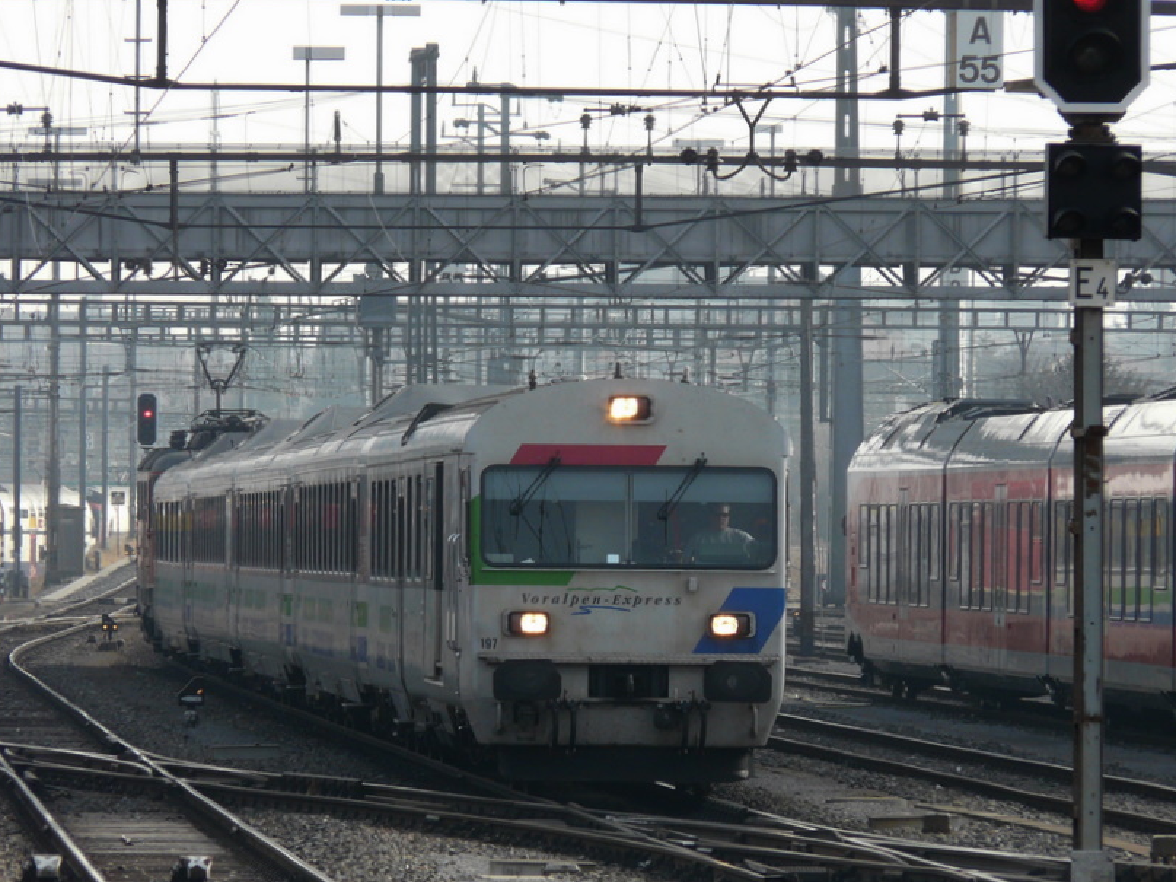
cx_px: 546
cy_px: 532
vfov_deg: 3.6
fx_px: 13927
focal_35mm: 410
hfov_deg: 4.8
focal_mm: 54.4
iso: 100
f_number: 5.6
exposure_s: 1/250
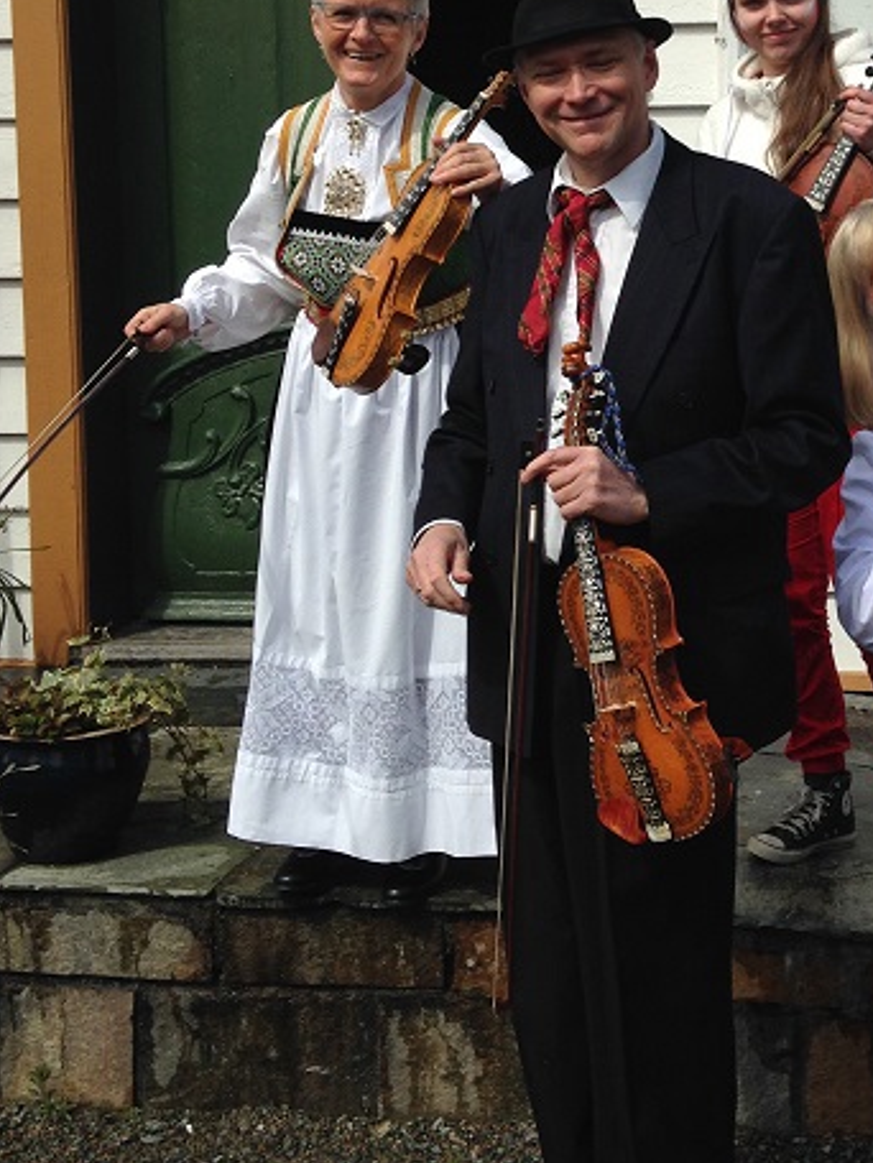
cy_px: 370
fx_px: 1984
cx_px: 712
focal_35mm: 59
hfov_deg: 24.4
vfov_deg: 32.4
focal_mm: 4.12
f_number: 2.4
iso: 50
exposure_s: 1/1938
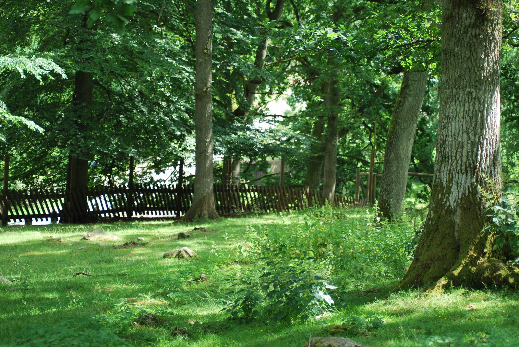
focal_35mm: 105
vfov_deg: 13.1
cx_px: 260
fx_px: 1516
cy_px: 174
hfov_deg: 19.4
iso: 200
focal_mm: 70
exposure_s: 1/200
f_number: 4
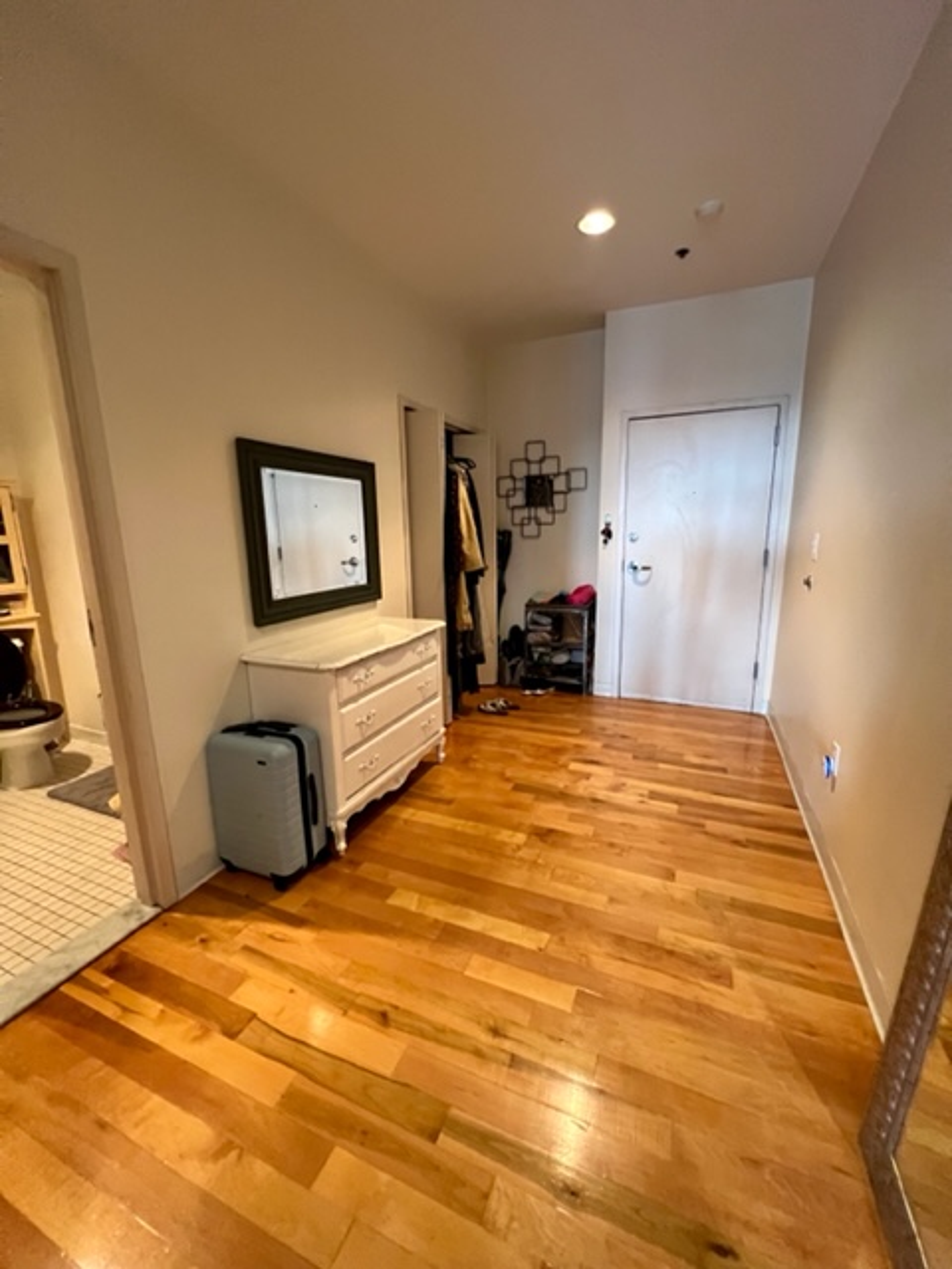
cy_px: 634
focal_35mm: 13
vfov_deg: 106.2
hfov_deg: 89.9
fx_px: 477
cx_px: 476
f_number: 1.8
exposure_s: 1/60
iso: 640
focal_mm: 1.57
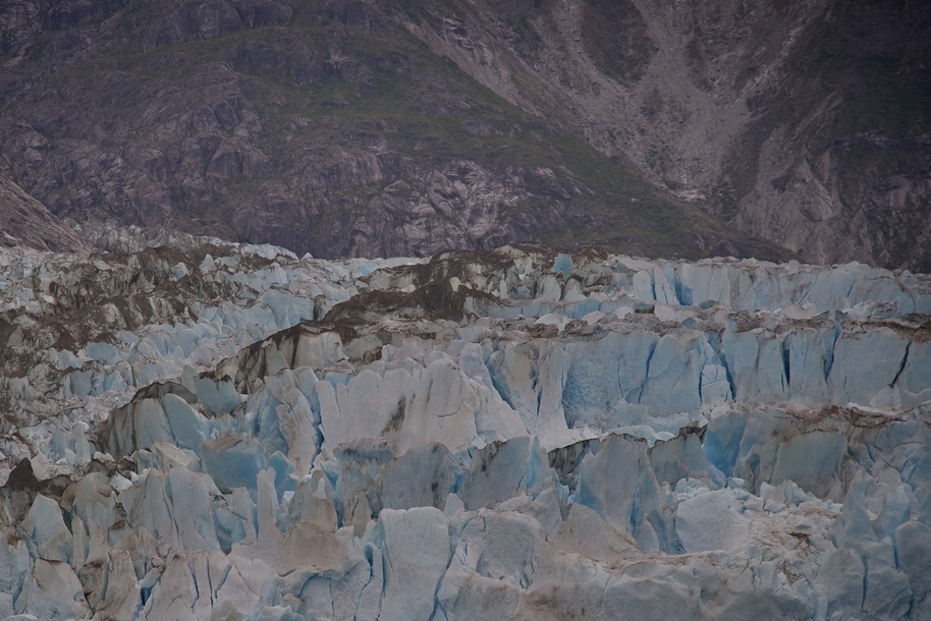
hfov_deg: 12.2
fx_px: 4346
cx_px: 336
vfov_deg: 8.2
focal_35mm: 168
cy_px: 413
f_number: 4
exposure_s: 1/250
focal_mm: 120
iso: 140
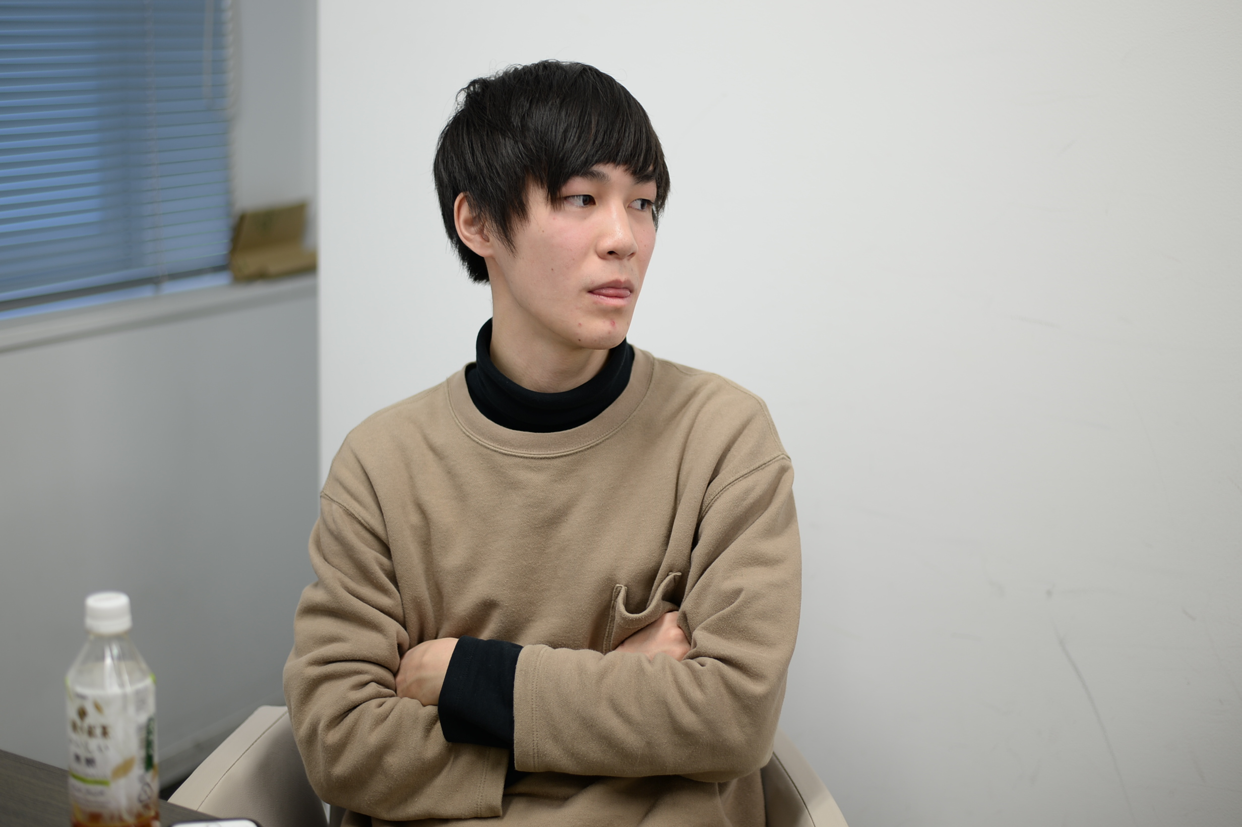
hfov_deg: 39.6
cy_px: 414
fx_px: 1724
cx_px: 621
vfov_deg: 27.0
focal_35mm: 50
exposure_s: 1/50
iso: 110
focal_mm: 50
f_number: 1.8
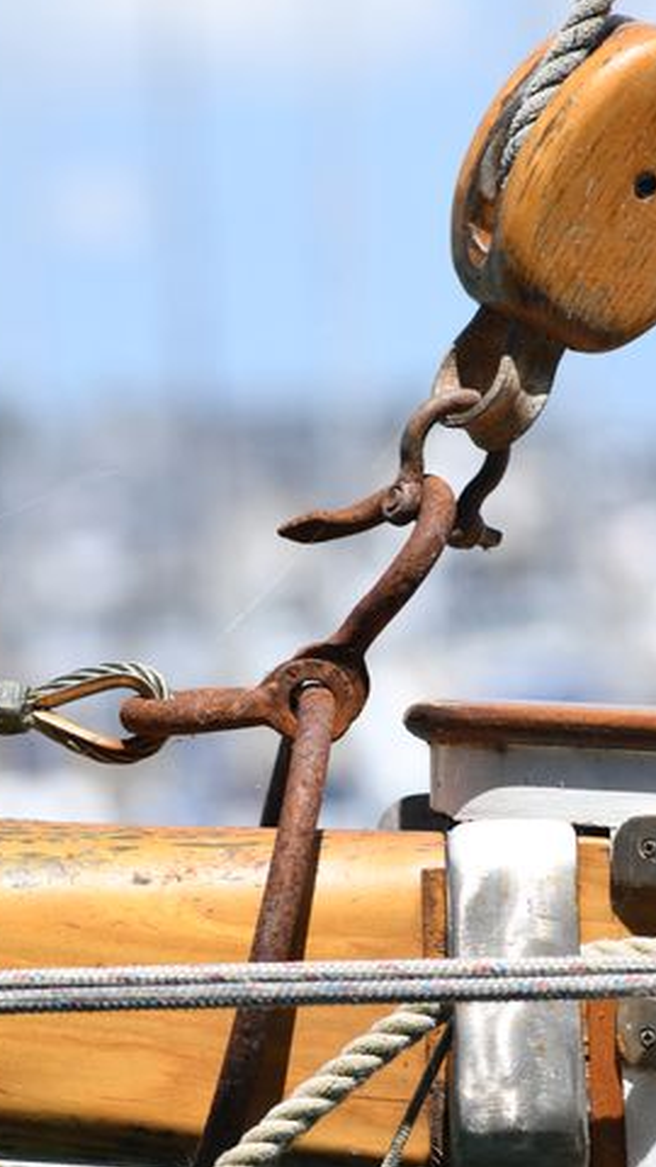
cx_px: 375
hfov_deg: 4.4
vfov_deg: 7.8
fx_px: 8504
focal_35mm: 275
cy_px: 744
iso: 64
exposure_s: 1/250
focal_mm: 180
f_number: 7.1
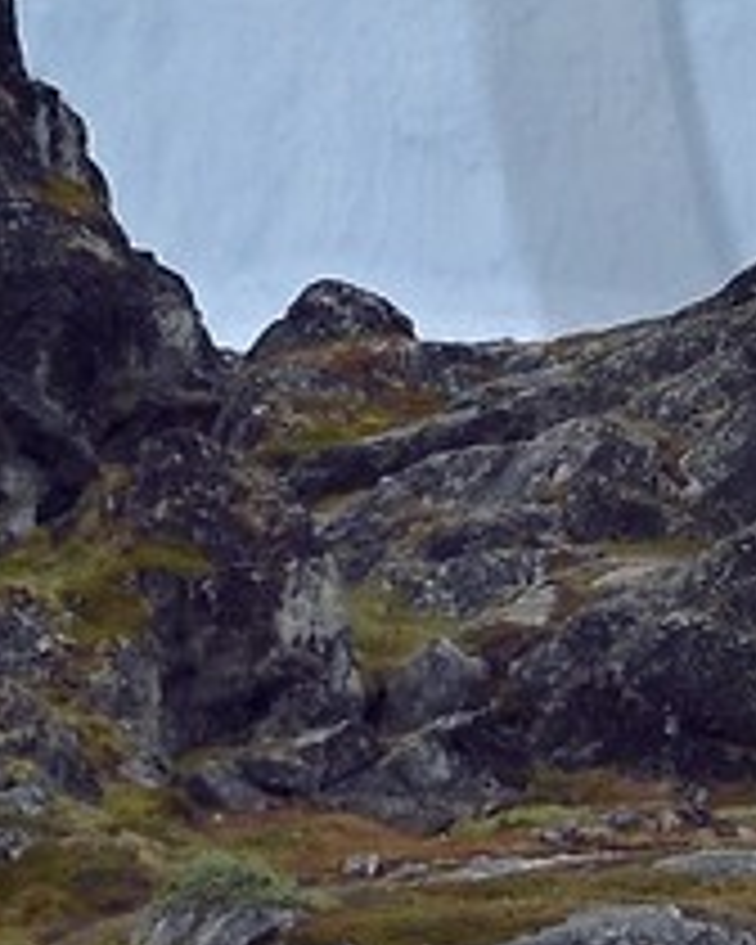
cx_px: 2295
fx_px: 39967
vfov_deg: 1.4
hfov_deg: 1.1
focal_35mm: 1429
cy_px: -243
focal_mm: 200
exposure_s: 1/320
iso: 400
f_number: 14
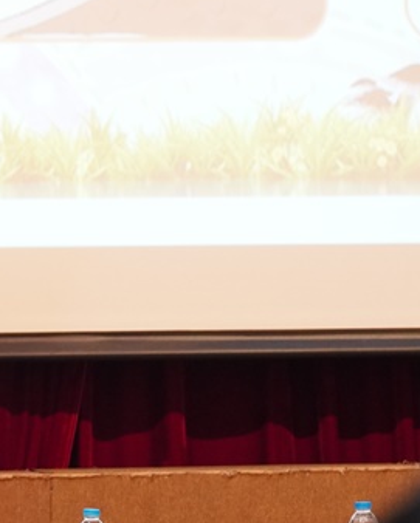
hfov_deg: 3.8
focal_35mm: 408
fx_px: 6335
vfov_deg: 4.7
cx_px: 3
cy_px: 398
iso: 2500
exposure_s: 1/40
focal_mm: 109
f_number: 5.6
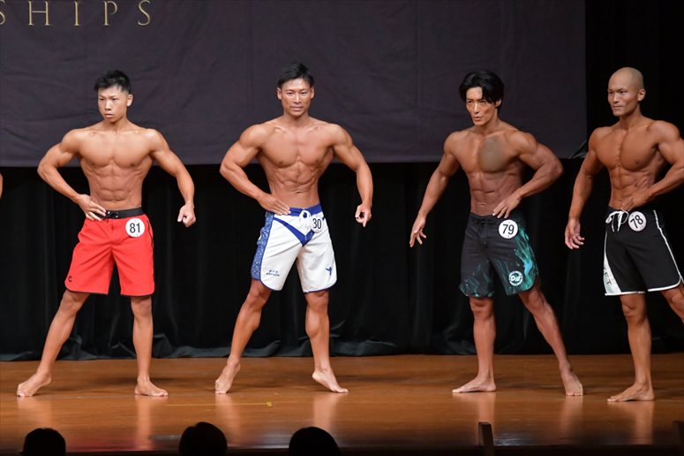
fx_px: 4558
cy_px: 228
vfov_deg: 5.7
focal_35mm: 240
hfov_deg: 8.6
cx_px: 342
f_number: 5.6
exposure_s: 1/400
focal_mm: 160
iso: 5000
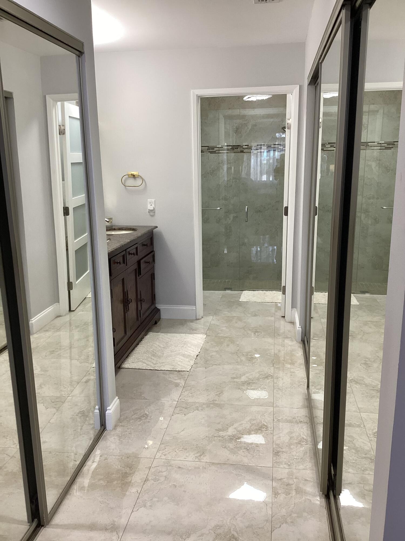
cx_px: 202
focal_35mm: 31
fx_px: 484
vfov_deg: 58.4
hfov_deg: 45.4
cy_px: 270
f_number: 2.4
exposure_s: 1/60
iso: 100
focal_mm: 3.3
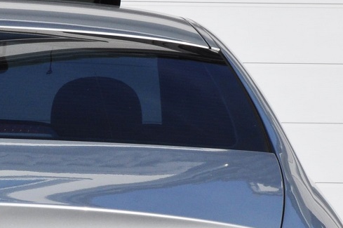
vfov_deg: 5.9
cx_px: -24
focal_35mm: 233
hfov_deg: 8.8
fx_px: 2218
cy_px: 255
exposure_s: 1/320
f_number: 18
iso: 250
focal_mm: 40
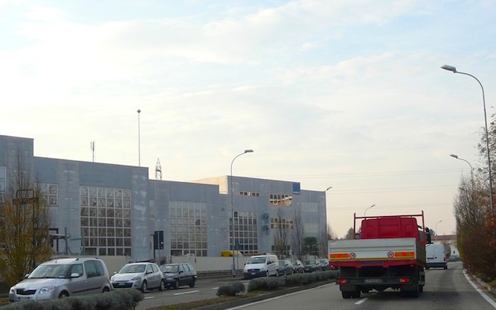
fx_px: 743
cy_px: 189
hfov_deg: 36.9
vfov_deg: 23.5
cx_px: 247
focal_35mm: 55
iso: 100
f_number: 2.8
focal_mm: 5.3
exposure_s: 1/400
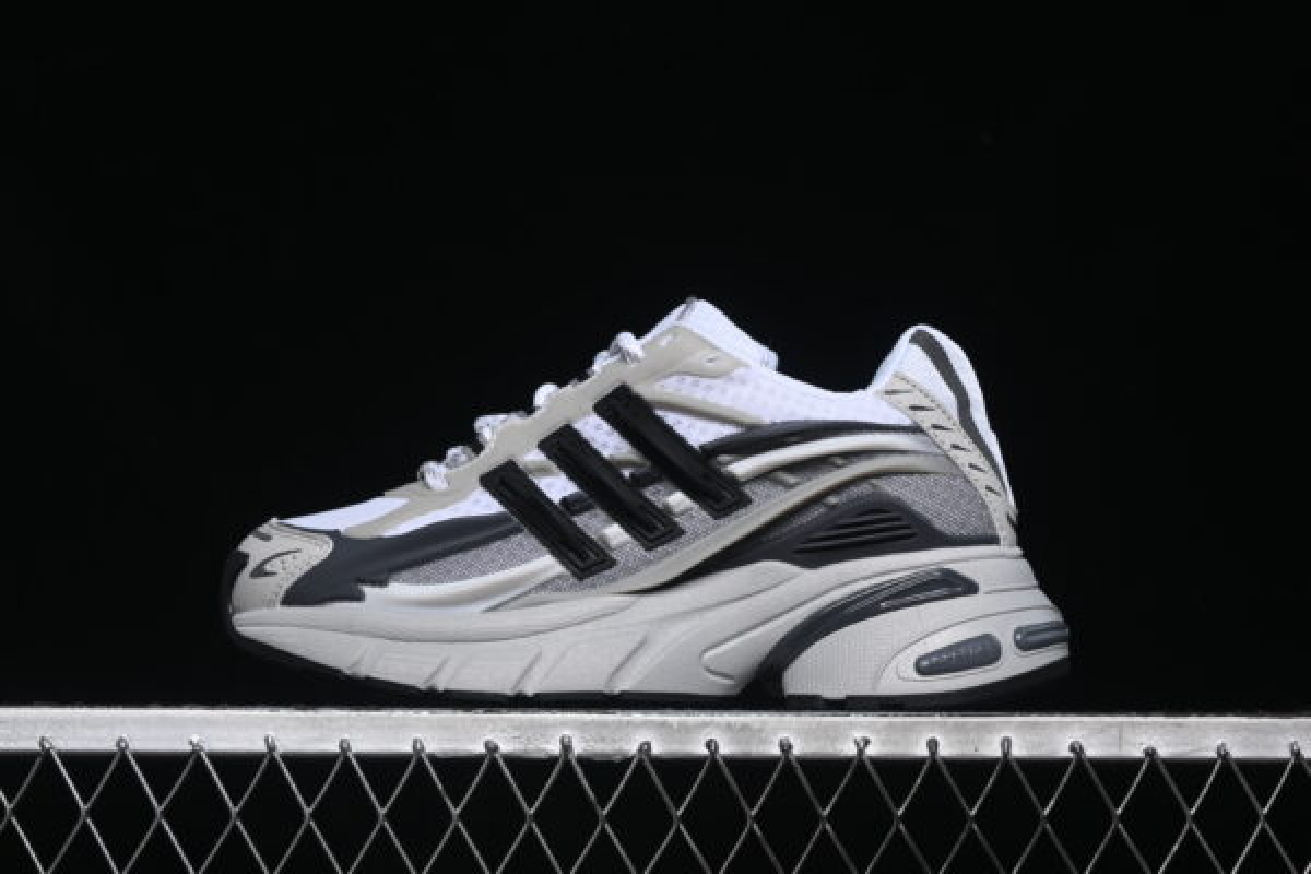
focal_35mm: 75
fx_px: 2731
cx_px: 656
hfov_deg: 27.0
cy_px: 437
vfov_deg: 18.2
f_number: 7.1
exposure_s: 1/60
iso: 160
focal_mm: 50
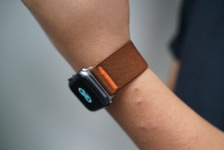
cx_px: 112
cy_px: 75
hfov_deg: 53.1
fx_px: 224
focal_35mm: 36
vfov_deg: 36.9
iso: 1250
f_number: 4
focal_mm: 36
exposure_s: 1/60
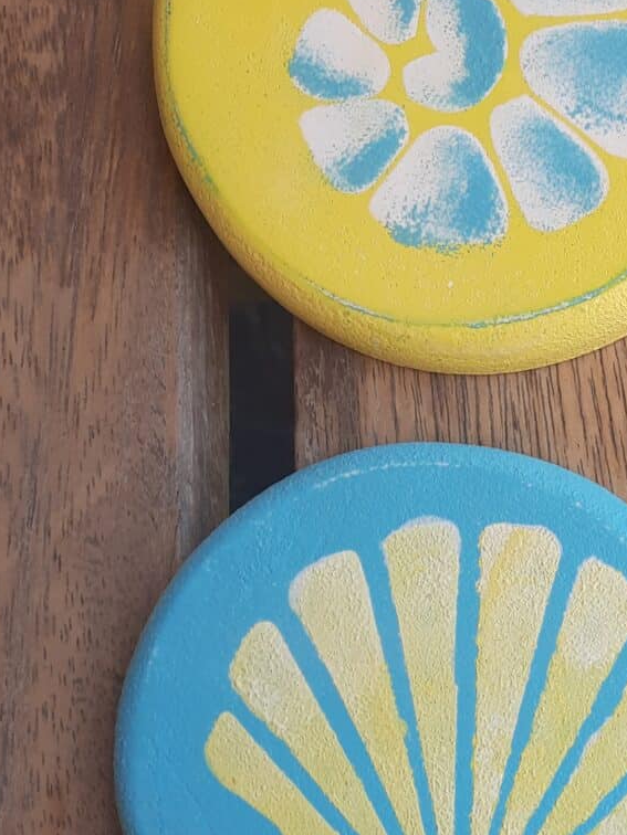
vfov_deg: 28.3
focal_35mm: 65
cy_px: 801
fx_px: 1570
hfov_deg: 20.4
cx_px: 838
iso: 20
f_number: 1.8
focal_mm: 5.23
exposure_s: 1/140
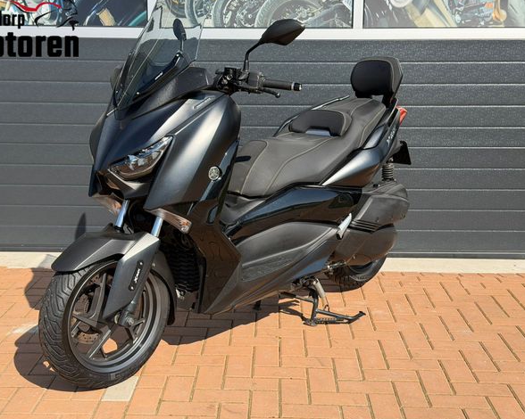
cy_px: 211
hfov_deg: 36.7
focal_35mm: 51
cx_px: 250
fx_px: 792
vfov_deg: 29.7
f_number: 1.78
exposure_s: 1/3096
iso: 80
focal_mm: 6.76
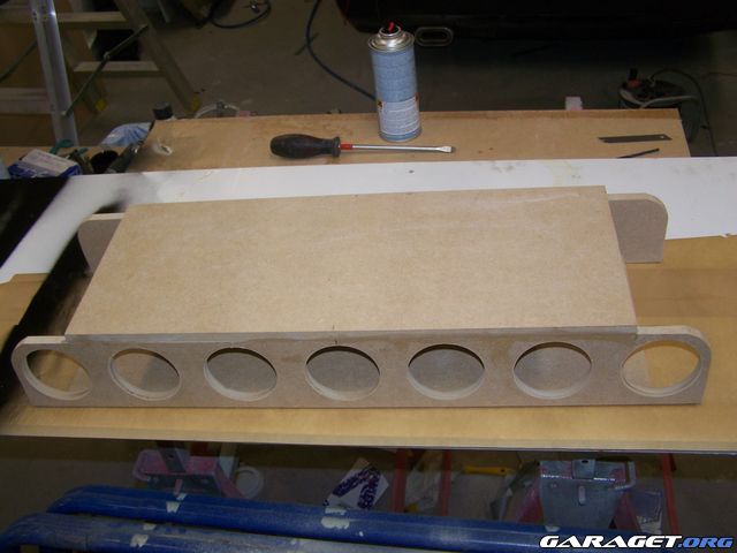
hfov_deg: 49.0
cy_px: 276
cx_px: 368
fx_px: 809
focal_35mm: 38
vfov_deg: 37.7
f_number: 2.8
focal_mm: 6.3
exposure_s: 1/60
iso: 80
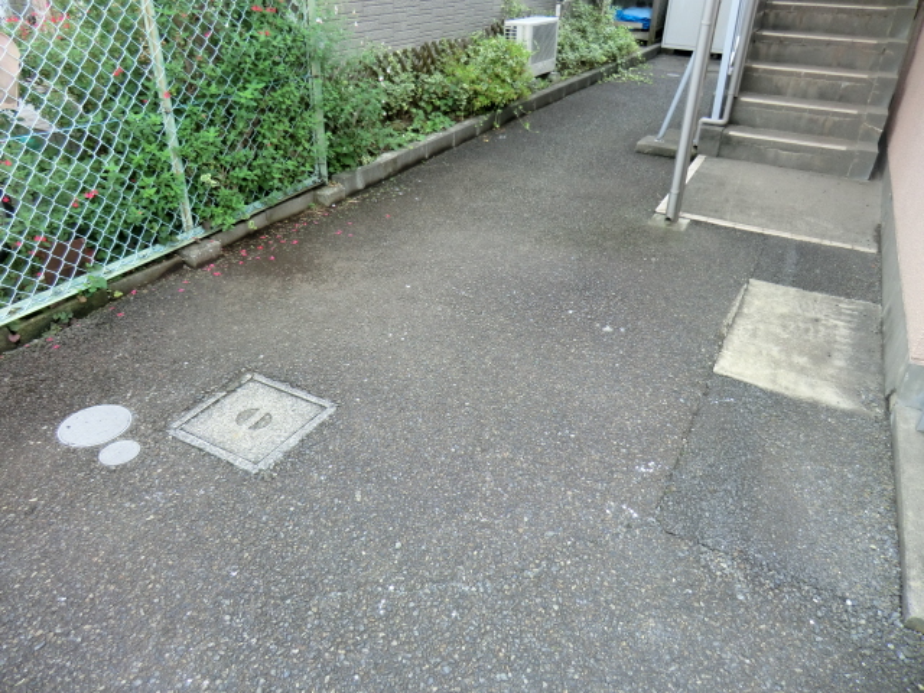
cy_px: 346
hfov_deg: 71.6
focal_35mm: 24
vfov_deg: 56.8
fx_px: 641
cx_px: 462
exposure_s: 1/60
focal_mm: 4.3
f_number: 3.2
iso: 80
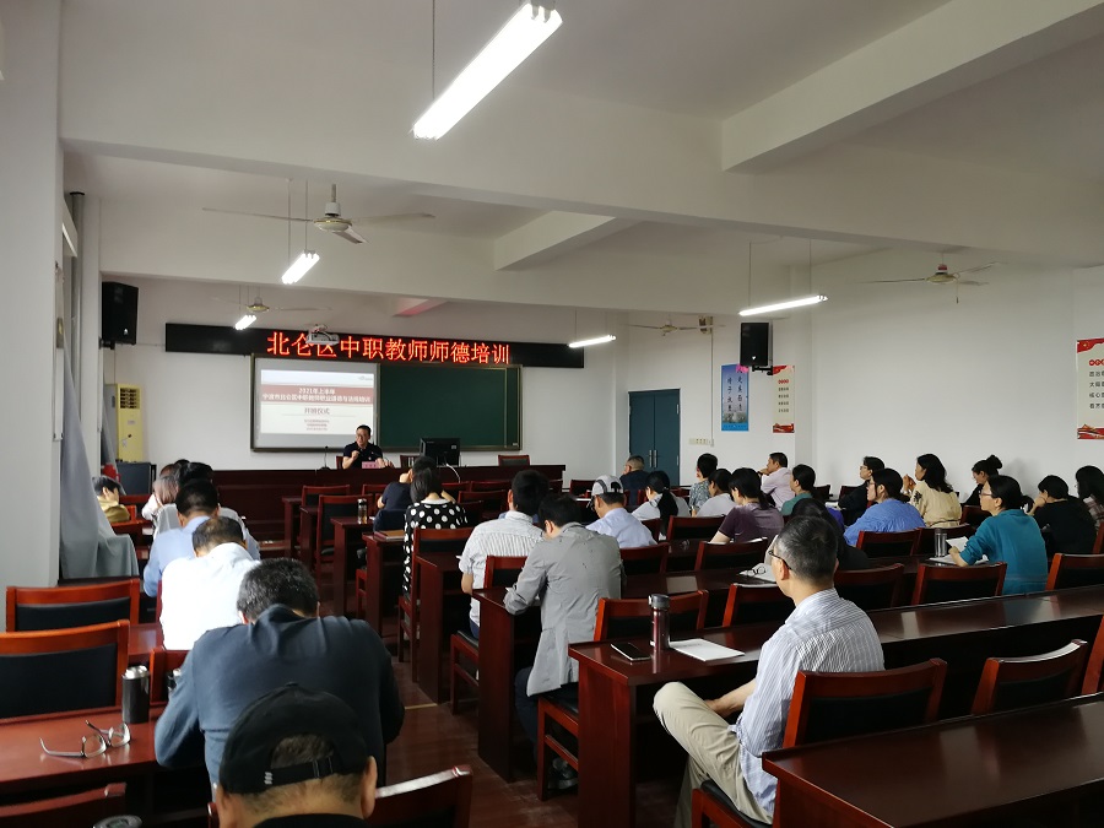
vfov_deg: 51.4
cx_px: 552
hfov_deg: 65.3
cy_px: 414
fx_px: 861
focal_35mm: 27
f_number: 2.2
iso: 160
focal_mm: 3.95
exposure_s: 1/33.3
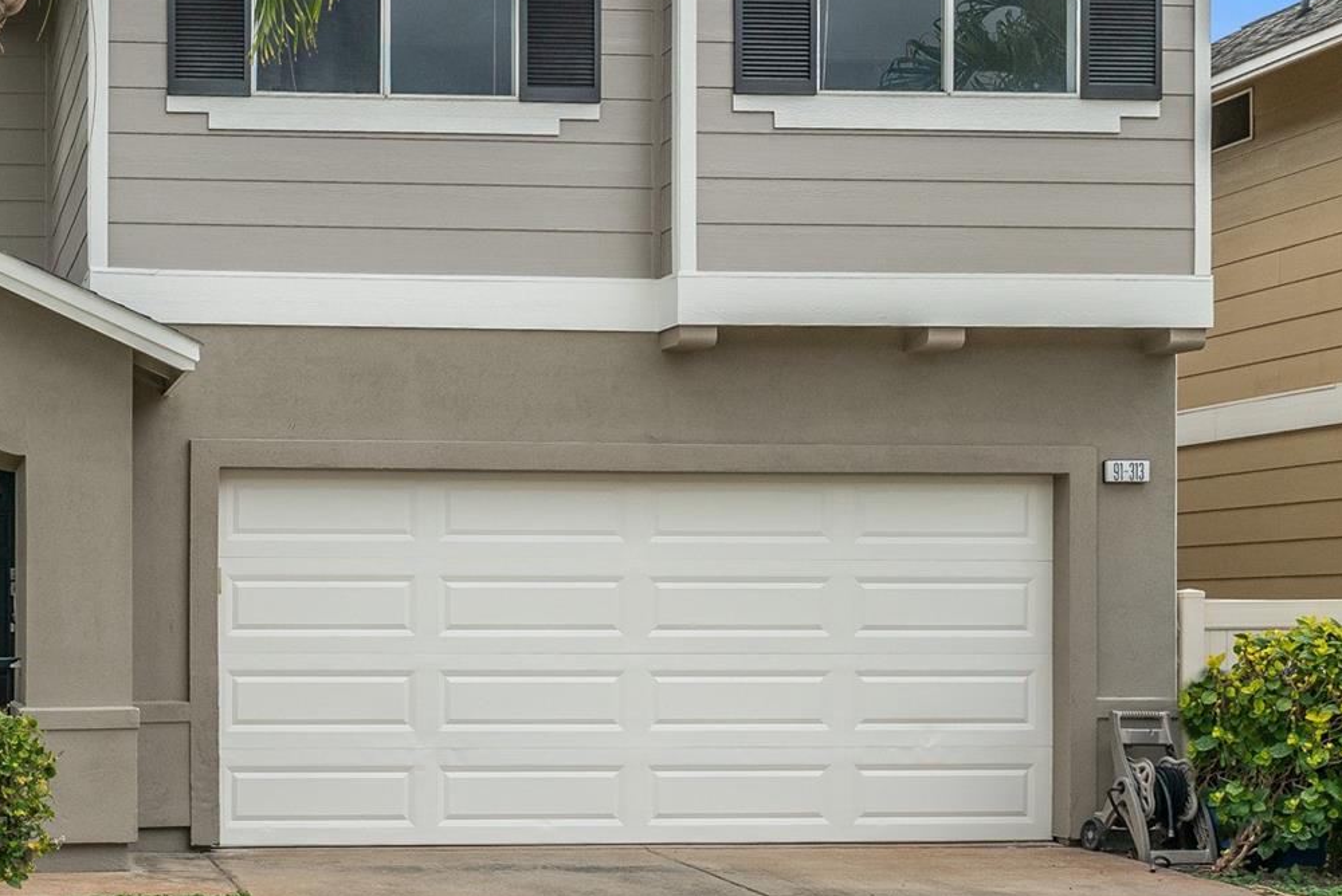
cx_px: 511
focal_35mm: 56
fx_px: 2089
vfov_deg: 24.1
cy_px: 309
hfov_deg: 35.4
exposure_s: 1/800
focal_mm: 35
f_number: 8
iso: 320
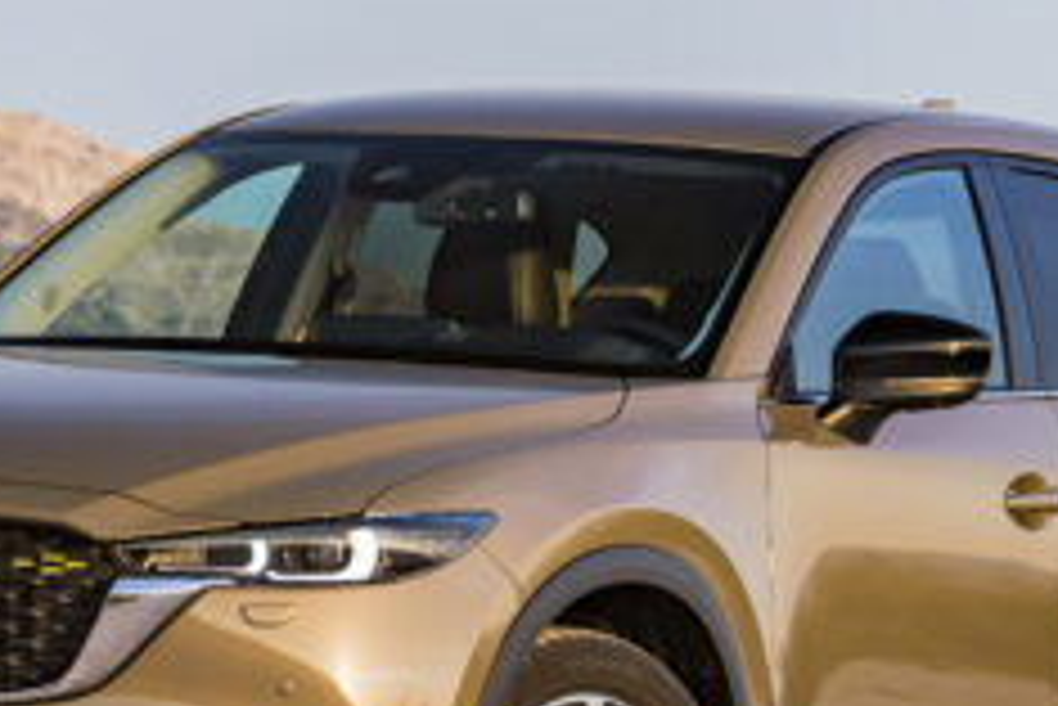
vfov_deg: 2.5
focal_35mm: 556
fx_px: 16350
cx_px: 684
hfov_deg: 3.7
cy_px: 306
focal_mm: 170
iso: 400
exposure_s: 1/60
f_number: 11
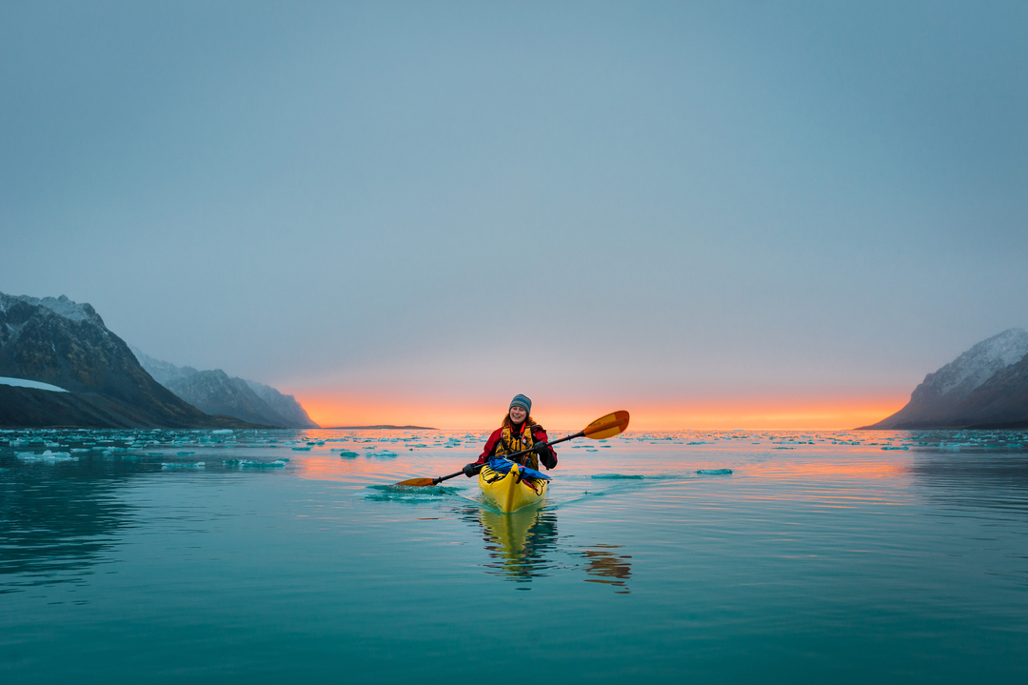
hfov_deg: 54.5
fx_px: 999
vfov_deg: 37.8
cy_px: 342
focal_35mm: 35
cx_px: 514
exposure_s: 1/50
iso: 500
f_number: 5.6
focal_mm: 35
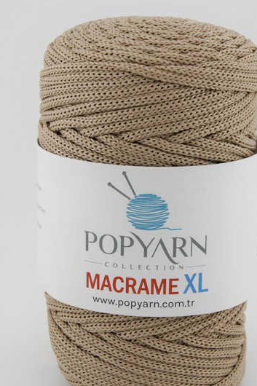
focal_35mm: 107
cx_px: 151
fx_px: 1146
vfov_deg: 19.1
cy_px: 214
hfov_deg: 12.8
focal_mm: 42
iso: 200
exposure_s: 1/320
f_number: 8
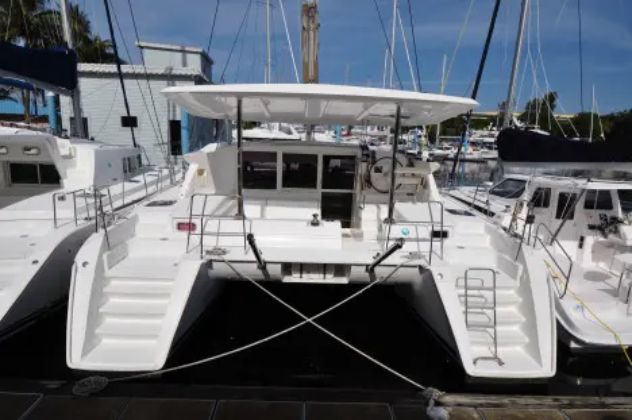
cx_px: 316
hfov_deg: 81.3
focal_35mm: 21
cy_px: 210
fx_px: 368
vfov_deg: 59.4
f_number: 11
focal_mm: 14
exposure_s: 1/640
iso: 200
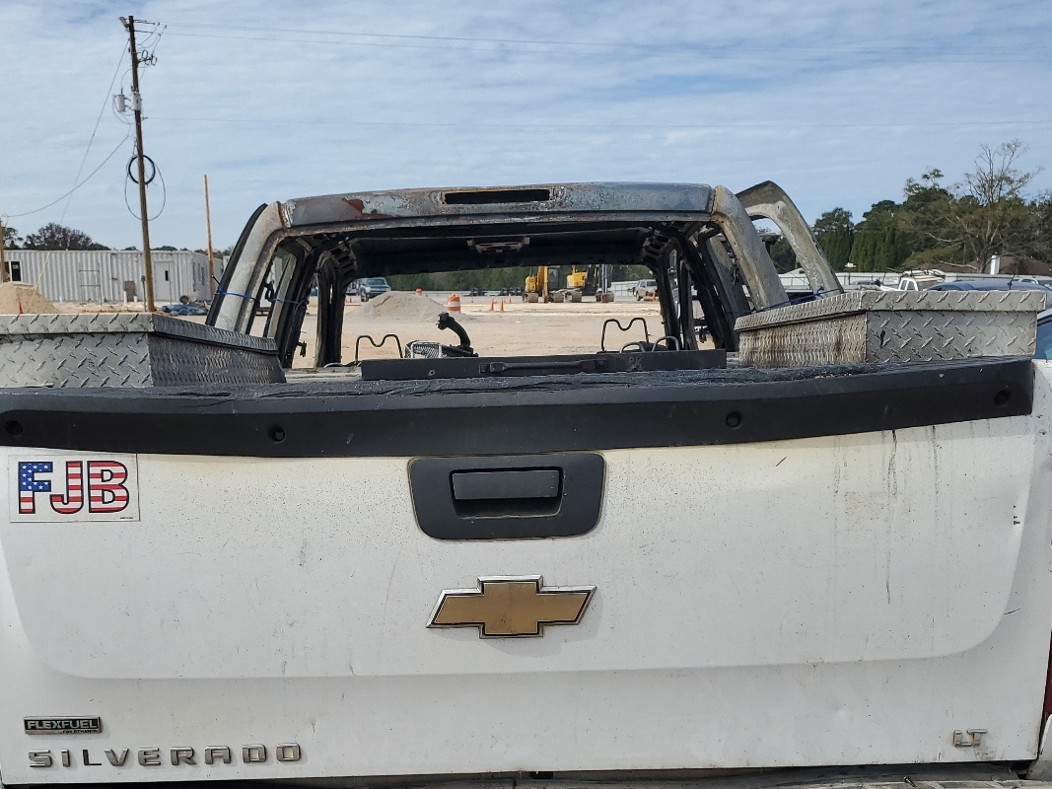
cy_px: 580
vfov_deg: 36.1
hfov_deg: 47.9
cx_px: 514
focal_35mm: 39
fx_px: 1185
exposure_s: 1/5000
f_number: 1.5
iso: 50
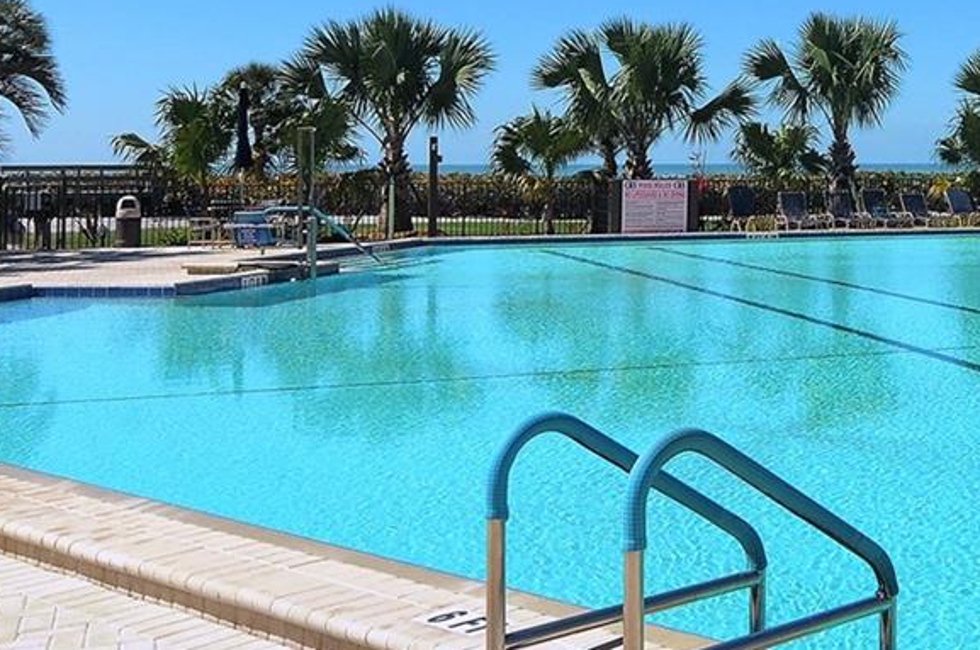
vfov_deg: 21.2
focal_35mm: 62
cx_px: 955
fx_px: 1696
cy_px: 67
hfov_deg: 30.2
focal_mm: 15
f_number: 11
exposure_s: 1/250
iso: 200
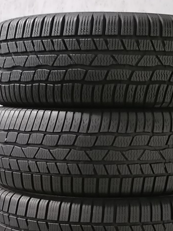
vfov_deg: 25.2
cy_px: 185
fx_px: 507
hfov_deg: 19.3
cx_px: 121
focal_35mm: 76
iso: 800
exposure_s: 1/24
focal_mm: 5.4
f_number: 1.8
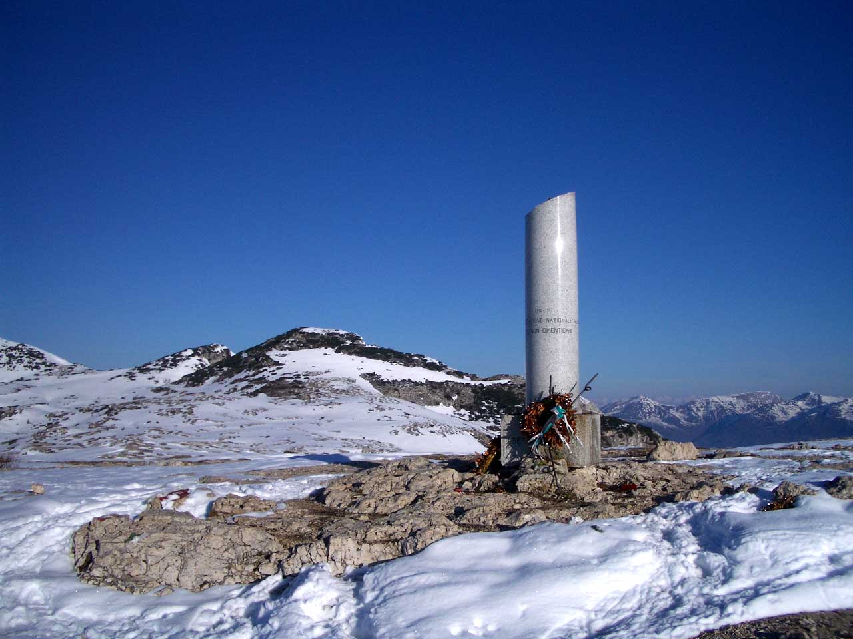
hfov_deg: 52.6
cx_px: 426
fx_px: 862
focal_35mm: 35
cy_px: 320
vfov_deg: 40.7
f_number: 4.3
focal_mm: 5.8
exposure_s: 1/1250
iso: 50
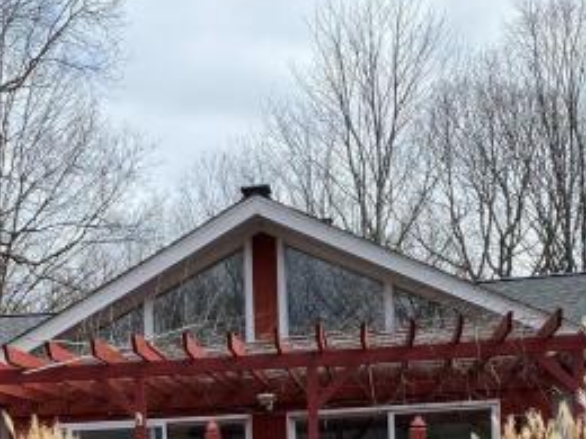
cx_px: 198
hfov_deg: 26.9
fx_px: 1219
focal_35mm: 72
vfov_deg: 18.9
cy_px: 579
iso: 32
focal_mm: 4.25
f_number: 1.8
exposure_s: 1/973
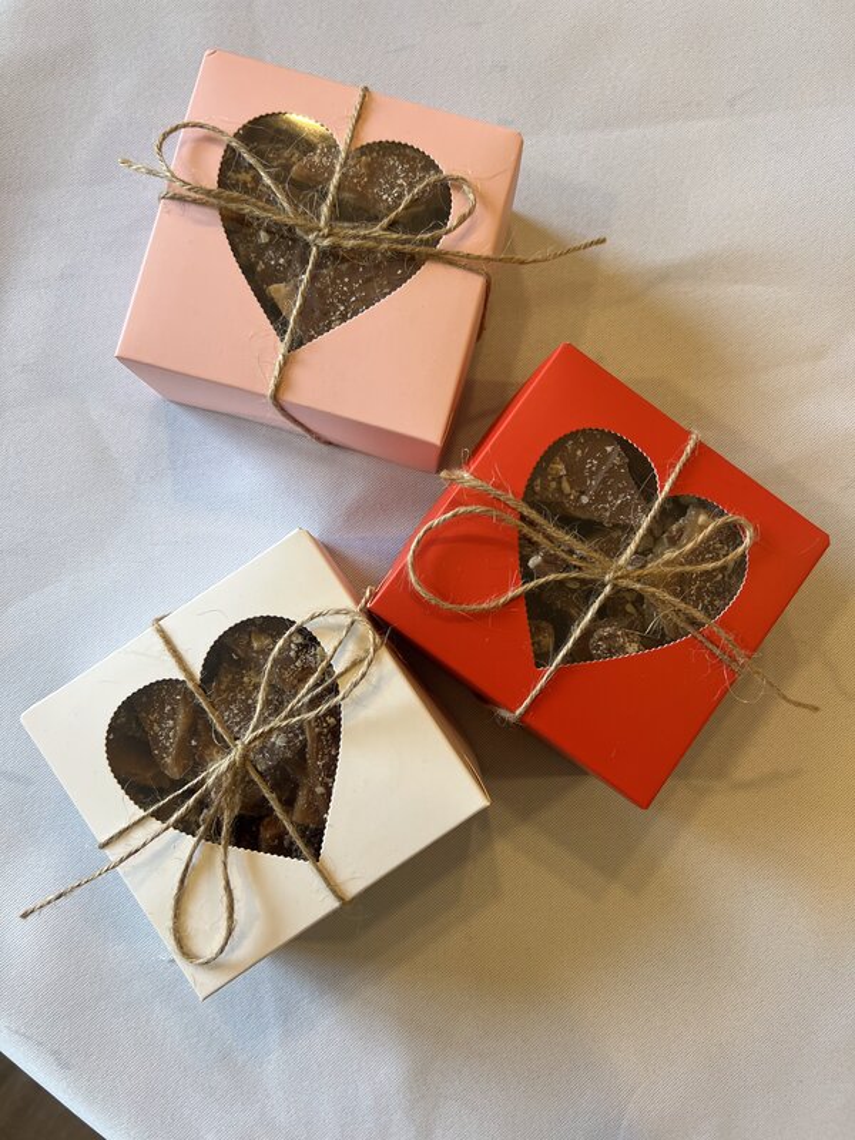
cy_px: 570
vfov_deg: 67.3
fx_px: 856
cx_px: 428
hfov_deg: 53.1
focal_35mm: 26
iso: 80
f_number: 1.5
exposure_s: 1/120
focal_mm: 5.7
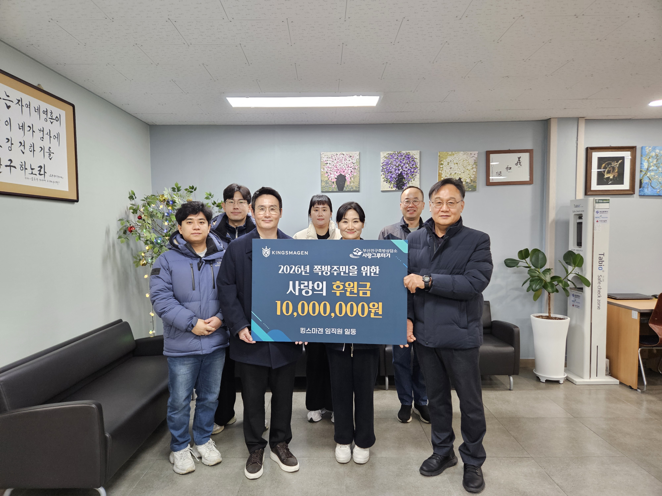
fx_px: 440
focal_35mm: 23
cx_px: 331
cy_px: 248
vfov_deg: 58.9
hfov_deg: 73.9
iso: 320
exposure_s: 1/120
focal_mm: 5.4
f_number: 1.8
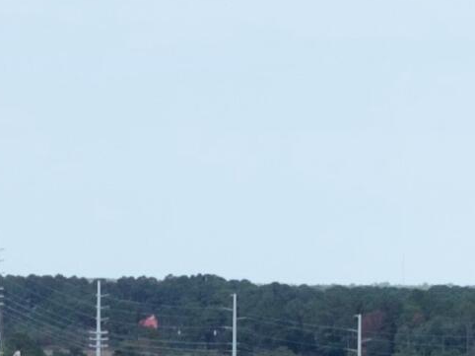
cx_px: 126
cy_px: 770
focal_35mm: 436
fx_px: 5980
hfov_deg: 4.5
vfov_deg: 3.4
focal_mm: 19.35
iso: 210
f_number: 2.8
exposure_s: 1/1250
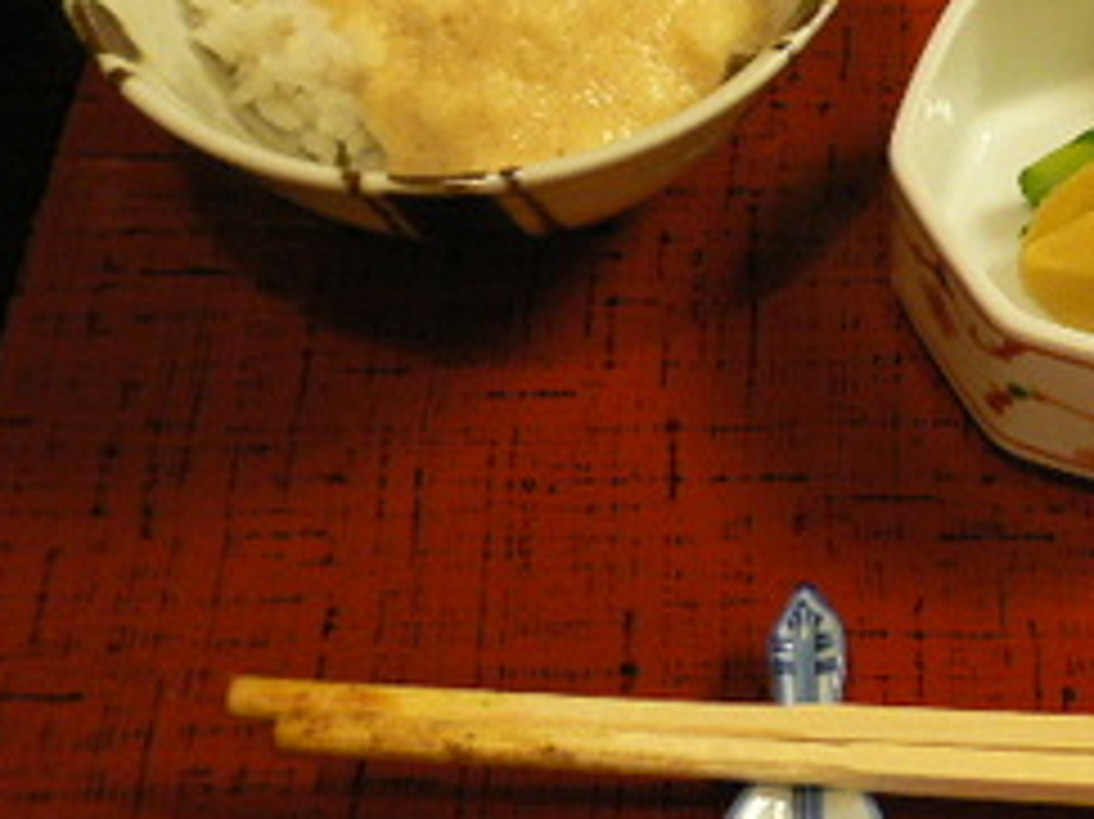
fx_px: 2274
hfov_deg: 25.7
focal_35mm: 72
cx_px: 1099
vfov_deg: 20.3
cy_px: 268
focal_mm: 5.8
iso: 200
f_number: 2.8
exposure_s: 1/8
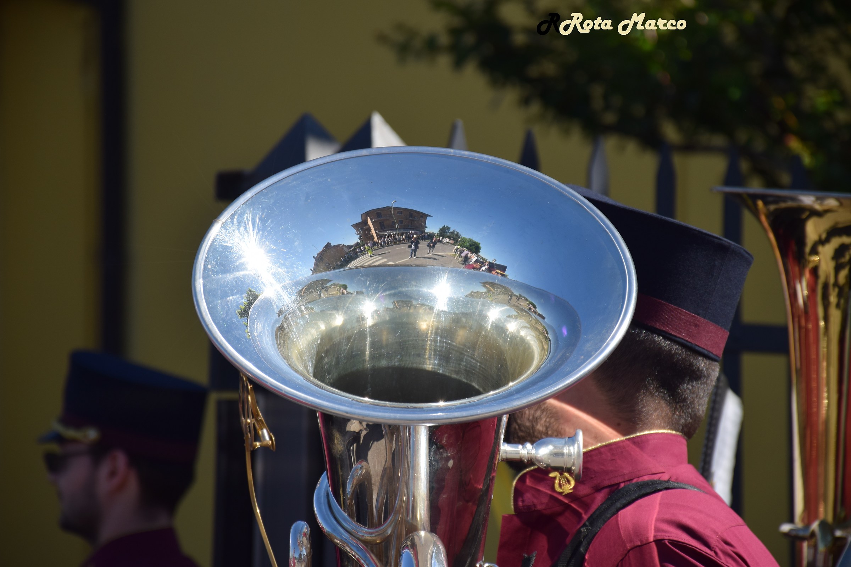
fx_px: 4964
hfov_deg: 9.8
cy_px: 284
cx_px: 426
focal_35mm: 210
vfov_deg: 6.5
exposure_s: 1/800
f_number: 7.1
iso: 200
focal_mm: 140
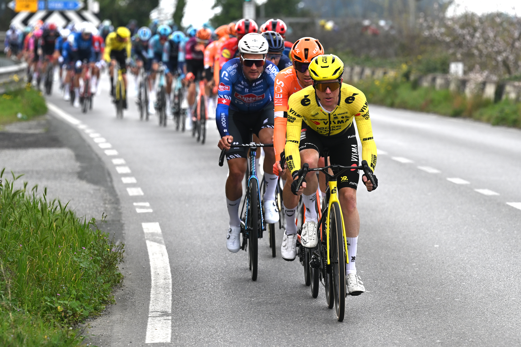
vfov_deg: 5.7
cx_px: 260
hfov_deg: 8.6
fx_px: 3472
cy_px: 174
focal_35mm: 240
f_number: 4.5
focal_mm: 160
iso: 320
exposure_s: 1/1250
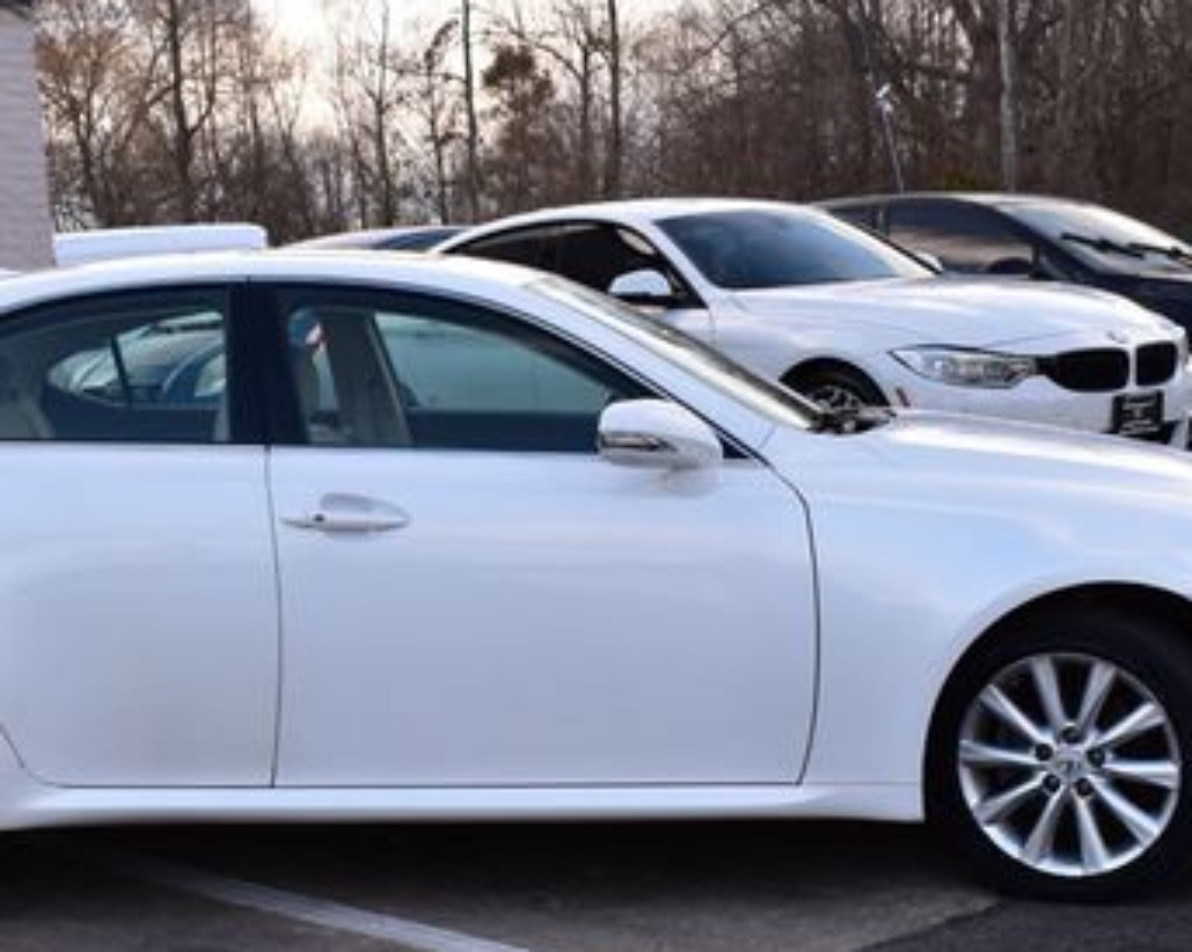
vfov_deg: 21.4
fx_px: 2499
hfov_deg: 26.7
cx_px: 445
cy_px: 730
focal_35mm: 71
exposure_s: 1/125
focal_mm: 27
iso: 400
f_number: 9
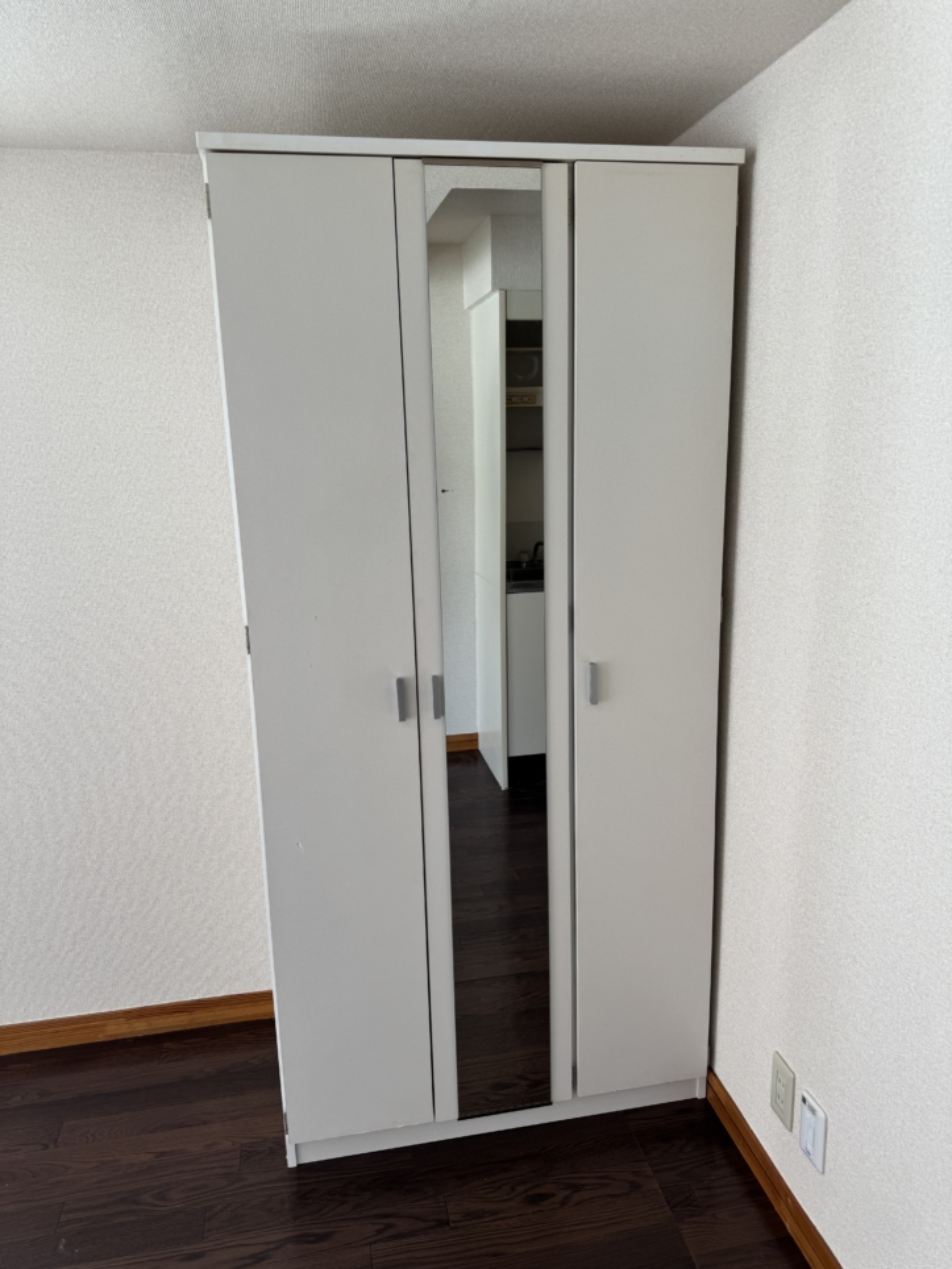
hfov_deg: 56.8
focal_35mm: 24
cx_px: 476
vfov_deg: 71.6
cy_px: 634
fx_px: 880
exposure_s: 1/200
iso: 64
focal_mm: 6.76
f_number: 1.78
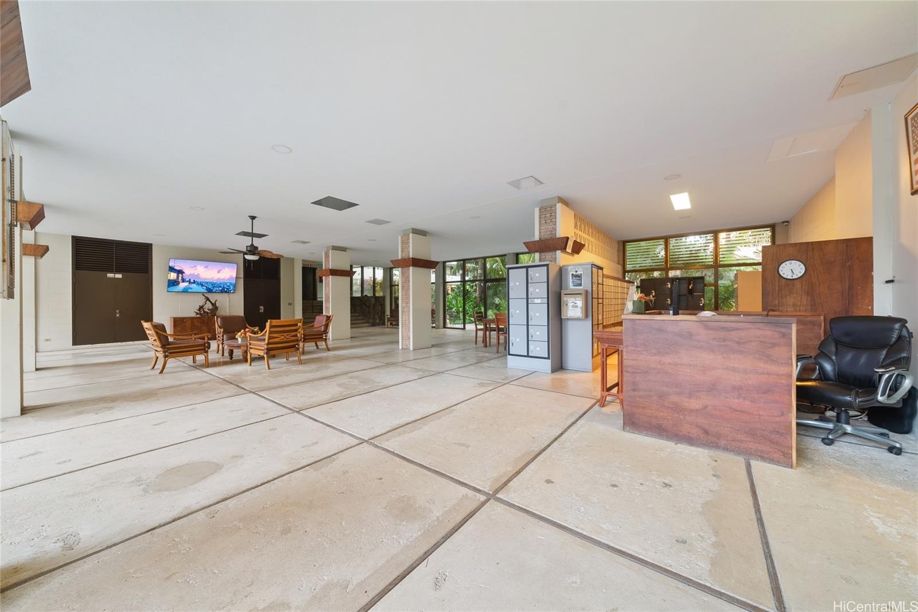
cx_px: 459
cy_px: 306
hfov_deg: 112.6
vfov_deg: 90.1
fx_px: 306
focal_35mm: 12
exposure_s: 2.5
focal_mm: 12
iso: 100
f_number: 9
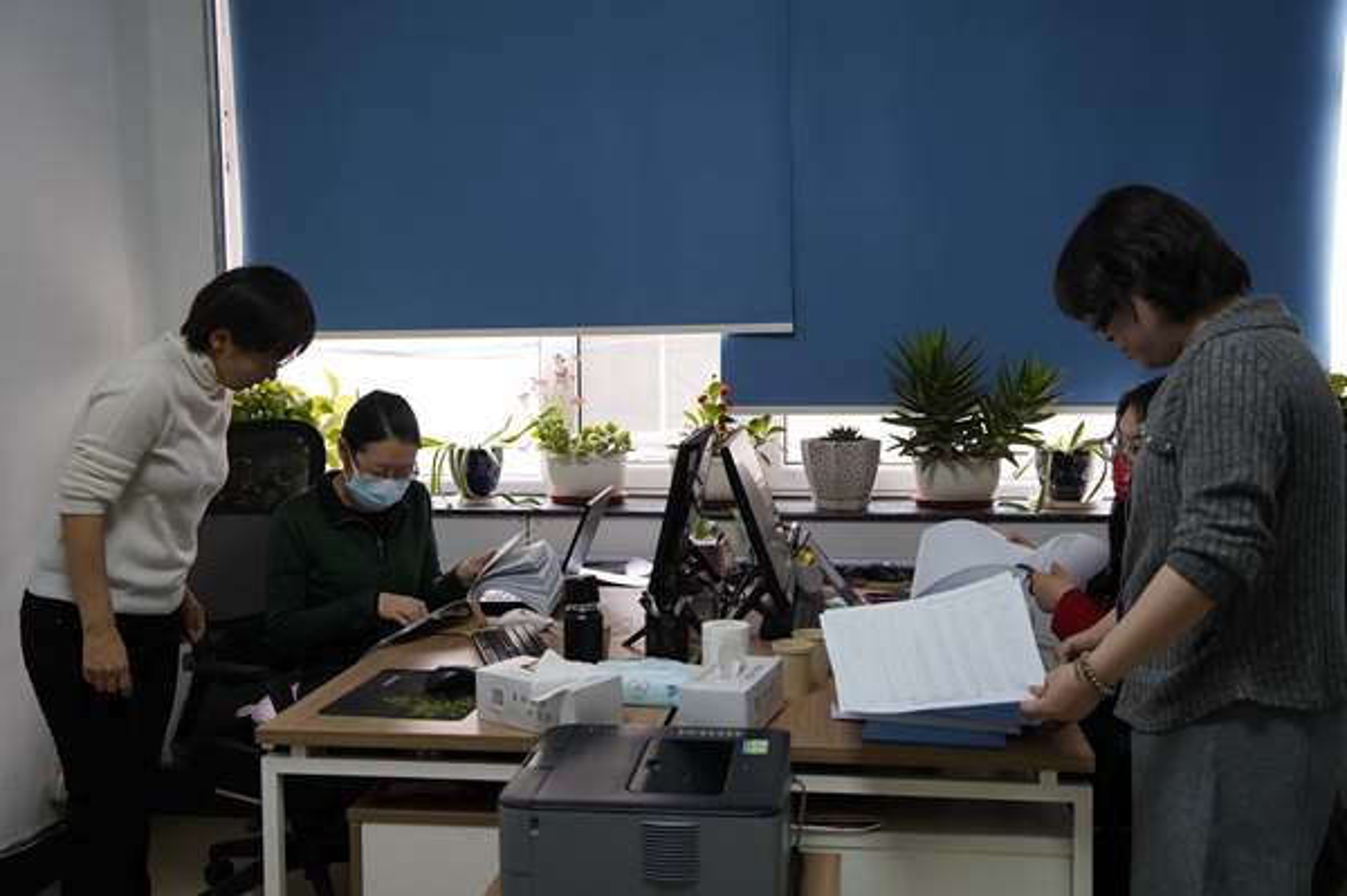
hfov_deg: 54.5
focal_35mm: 35
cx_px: 674
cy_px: 448
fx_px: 1308
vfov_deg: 37.8
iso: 1250
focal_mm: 35
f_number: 4
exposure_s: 1/160
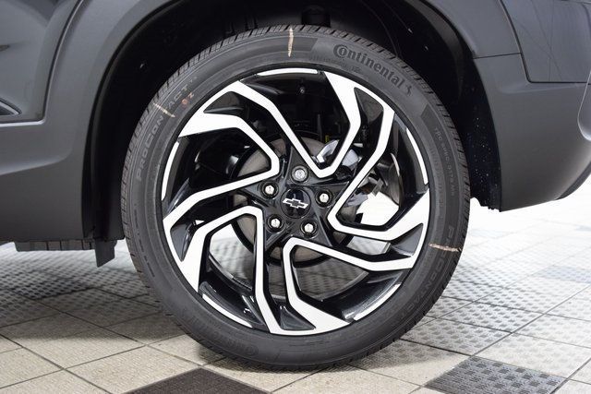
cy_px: 197
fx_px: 591
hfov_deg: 53.1
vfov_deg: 36.9
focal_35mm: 36
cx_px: 296
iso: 1600
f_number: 2.8
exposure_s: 1/60
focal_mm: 24
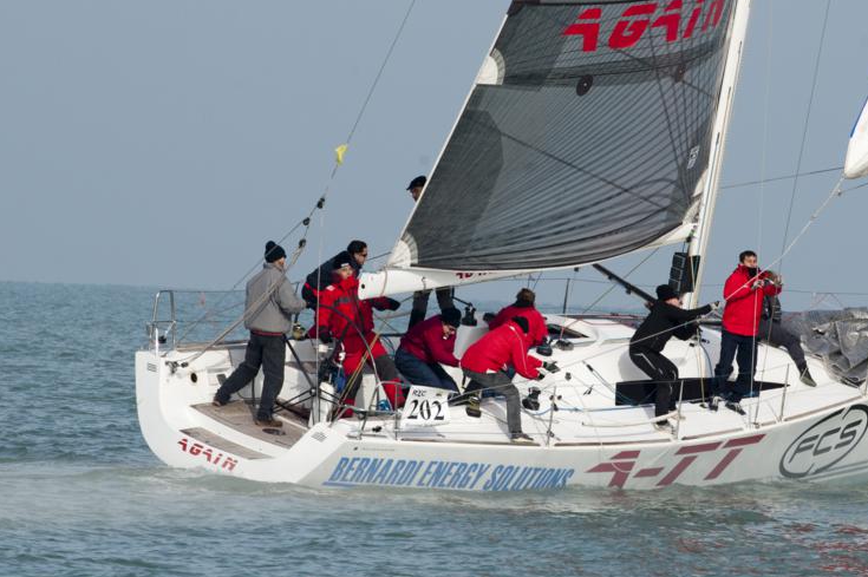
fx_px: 11806
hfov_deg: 4.2
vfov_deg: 2.8
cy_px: 112
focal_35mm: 490
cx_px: 706
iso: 400
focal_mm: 300
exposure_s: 1/640
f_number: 13
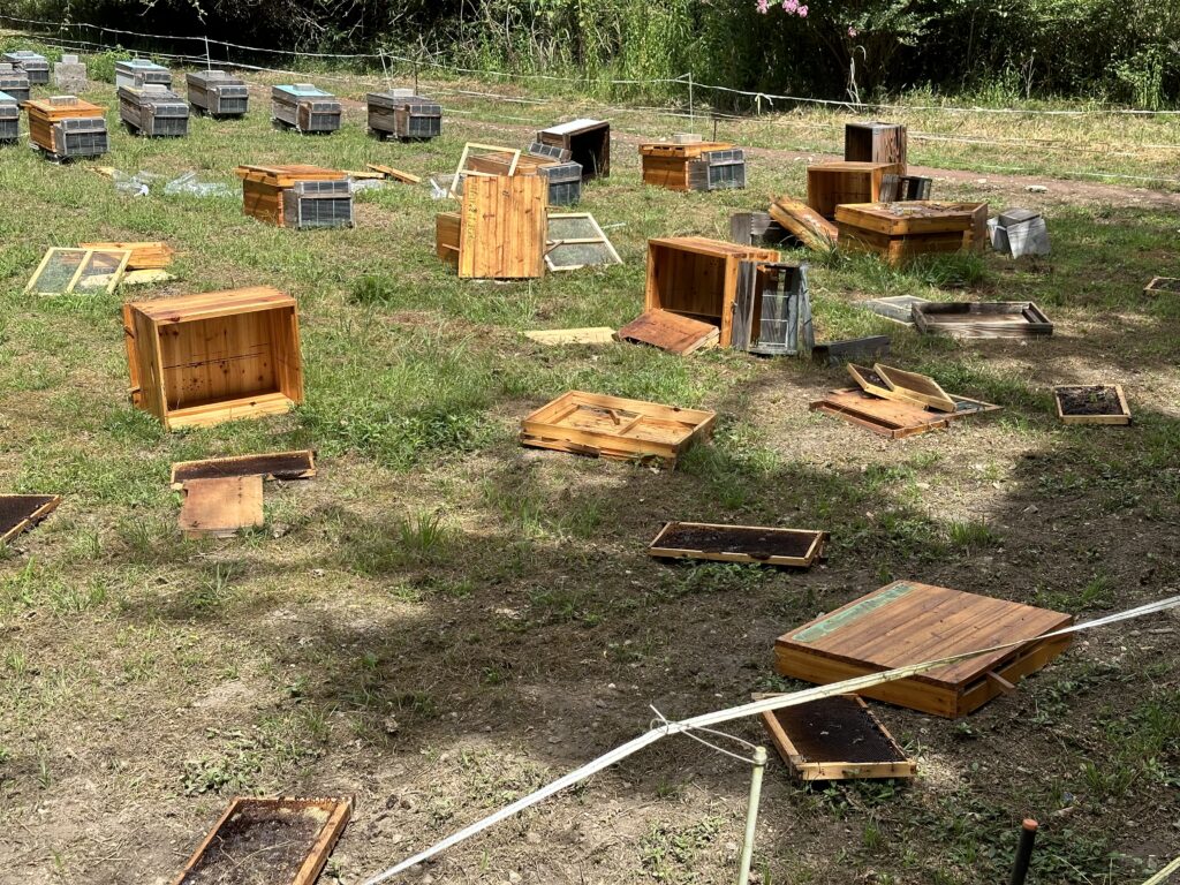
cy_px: 442
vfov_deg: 30.3
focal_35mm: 48
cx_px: 590
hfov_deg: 39.7
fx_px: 1636
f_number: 1.78
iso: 64
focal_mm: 6.86
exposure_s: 1/2114
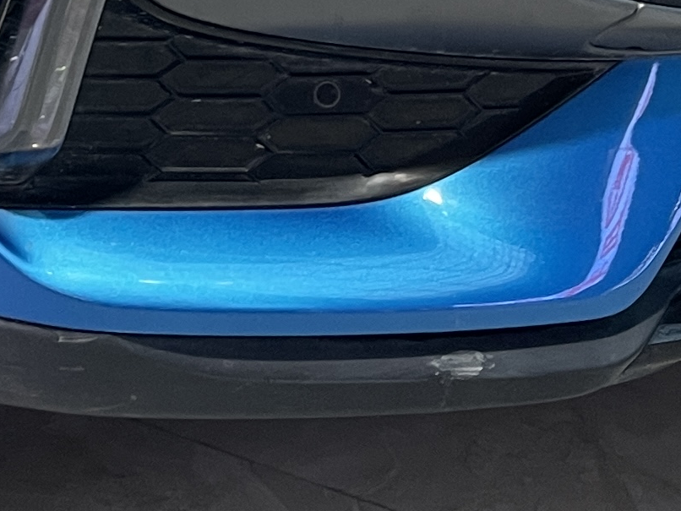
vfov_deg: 10.6
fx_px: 2558
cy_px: -464
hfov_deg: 14.7
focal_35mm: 130
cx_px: -131
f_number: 1.6
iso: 125
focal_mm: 4.2
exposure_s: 1/50
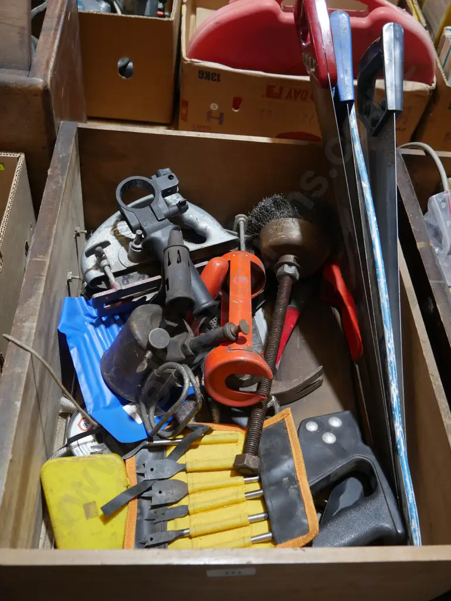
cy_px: 300
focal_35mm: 32
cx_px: 226
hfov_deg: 44.2
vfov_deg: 56.8
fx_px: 555
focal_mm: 16
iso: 320
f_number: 3.6
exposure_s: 1/60
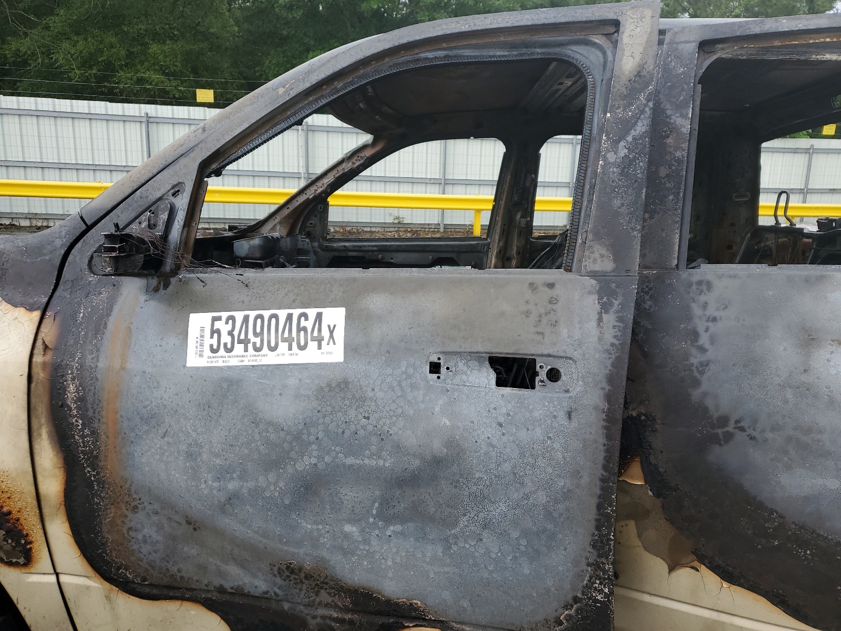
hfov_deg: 67.3
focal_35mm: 26
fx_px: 632
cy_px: 316
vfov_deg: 53.1
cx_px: 420
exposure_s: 1/217
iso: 50
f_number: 1.5
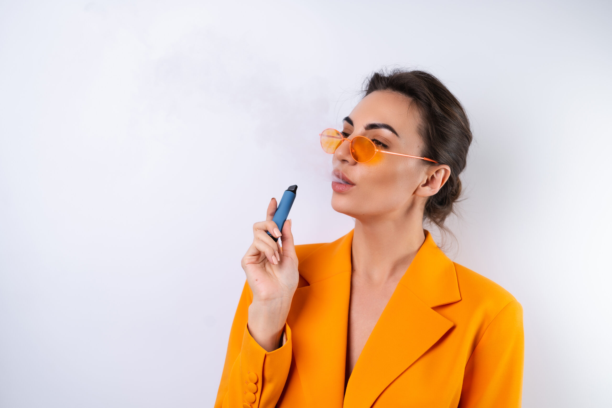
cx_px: 306
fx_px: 850
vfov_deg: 27.0
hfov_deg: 39.6
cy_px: 204
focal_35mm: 50
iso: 100
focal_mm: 50
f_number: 4
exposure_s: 1/125
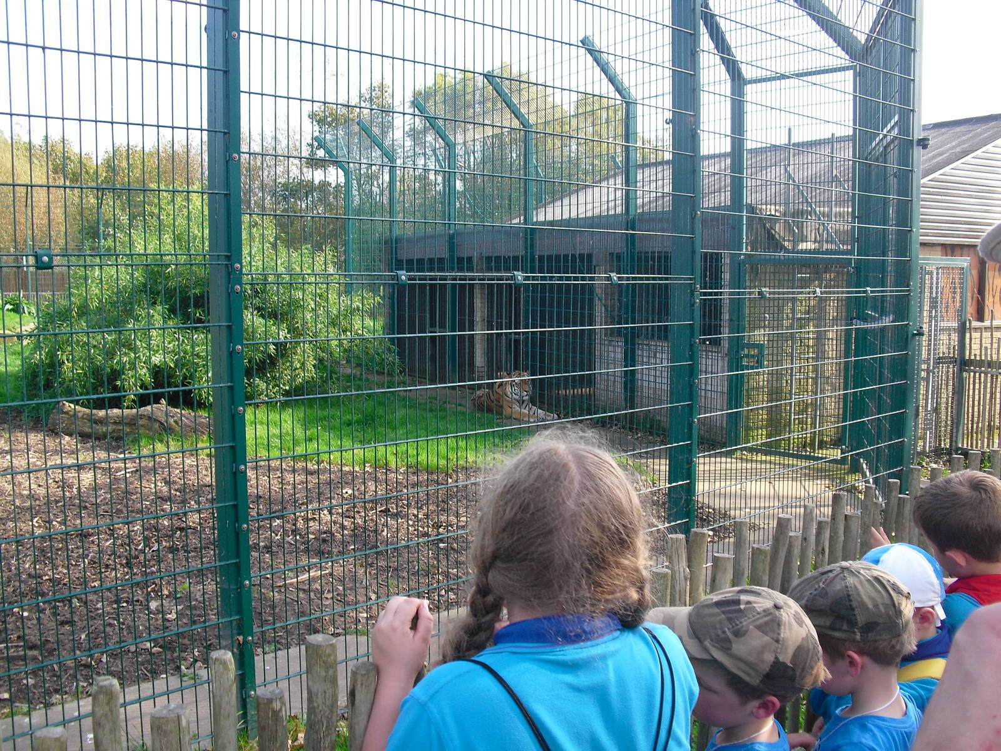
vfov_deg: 39.7
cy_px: 376
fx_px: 1041
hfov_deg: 51.4
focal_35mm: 36
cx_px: 500
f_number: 3.1
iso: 100
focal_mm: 6.3
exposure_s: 1/200
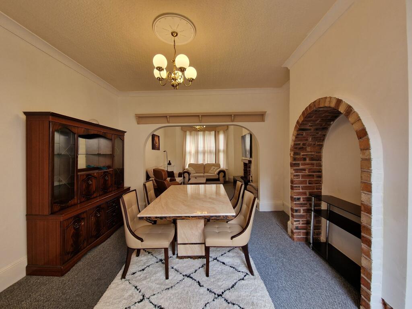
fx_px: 155
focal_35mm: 13
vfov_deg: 89.9
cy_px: 154
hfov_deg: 106.2
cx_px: 206
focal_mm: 2.2
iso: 64
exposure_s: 1/50
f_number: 2.2
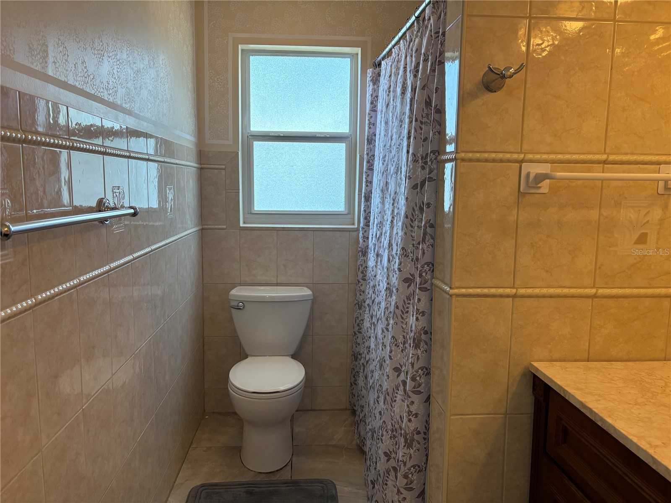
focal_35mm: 26
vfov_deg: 53.1
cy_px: 252
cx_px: 336
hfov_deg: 67.3
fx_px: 504
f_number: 1.6
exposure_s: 1/143
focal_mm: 5.96
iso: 125
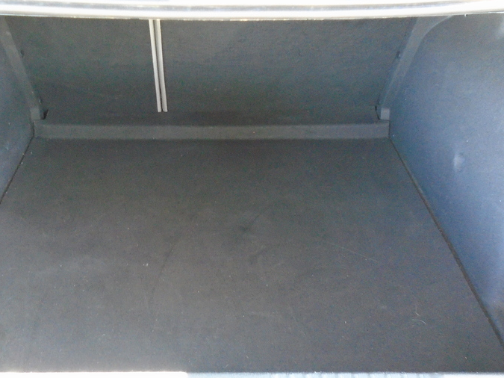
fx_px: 539
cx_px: 211
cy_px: 230
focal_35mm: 37
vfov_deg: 38.5
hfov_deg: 49.9
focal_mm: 4.6
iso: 640
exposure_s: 1/20
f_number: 3.2
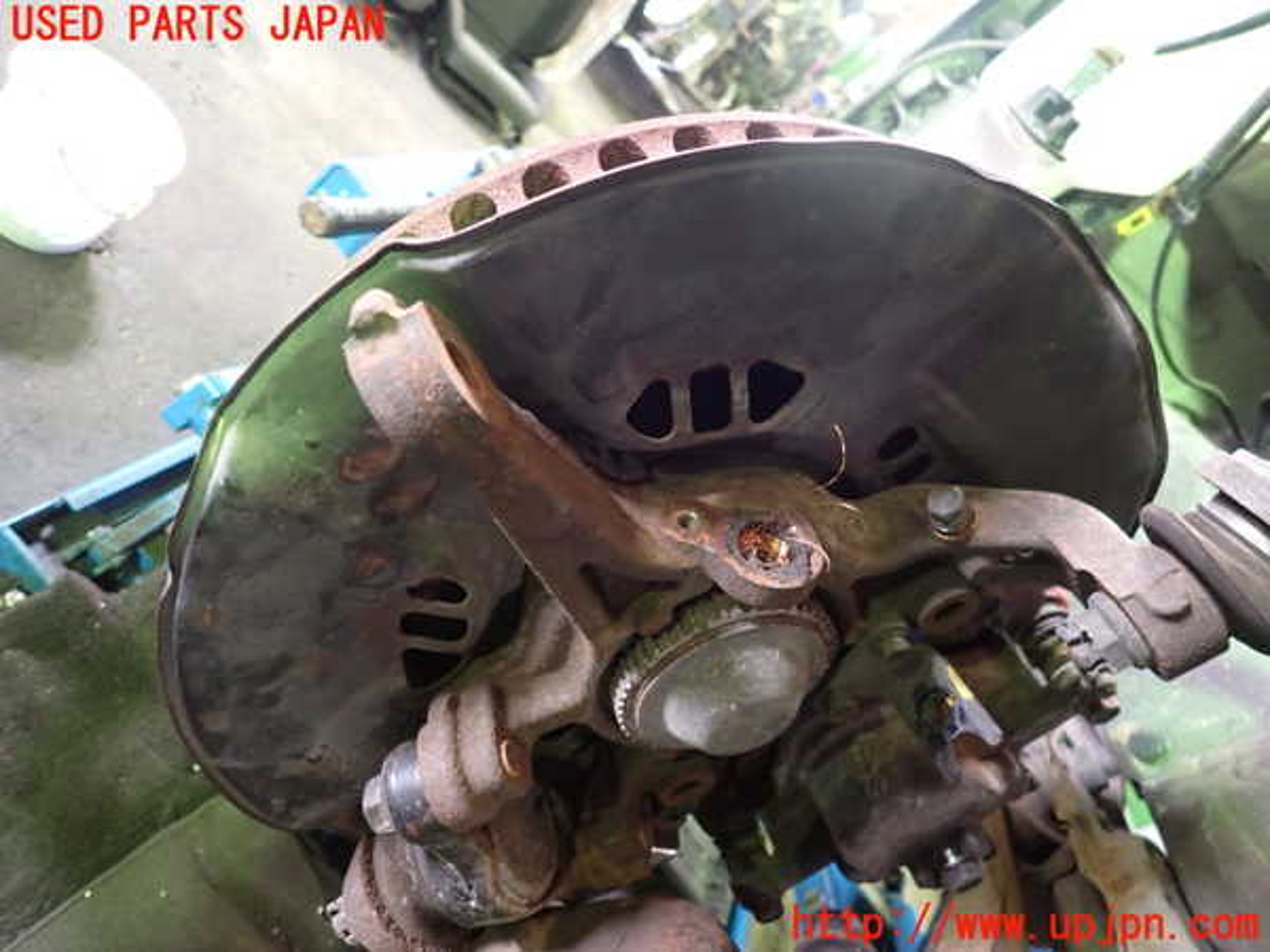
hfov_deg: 69.4
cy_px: 476
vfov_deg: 54.9
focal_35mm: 25
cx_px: 635
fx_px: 917
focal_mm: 4.5
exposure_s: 1/20
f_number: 2
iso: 800
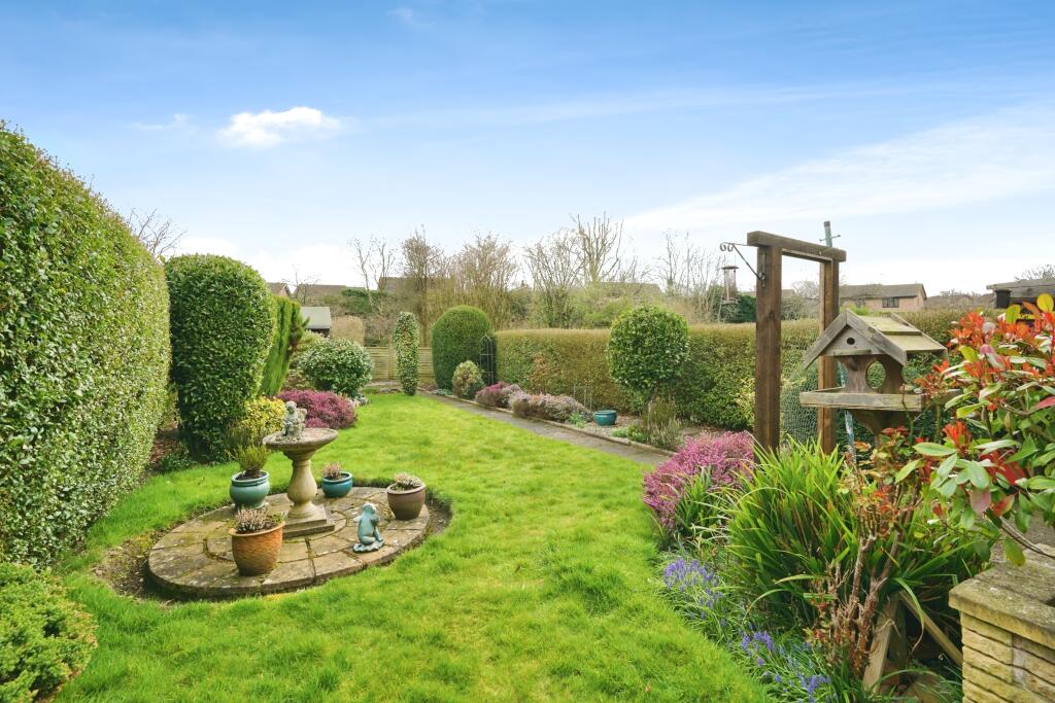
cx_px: 528
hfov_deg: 96.7
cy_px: 352
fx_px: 469
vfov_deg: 73.8
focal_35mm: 16
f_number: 7.1
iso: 640
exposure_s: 1/800
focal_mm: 16
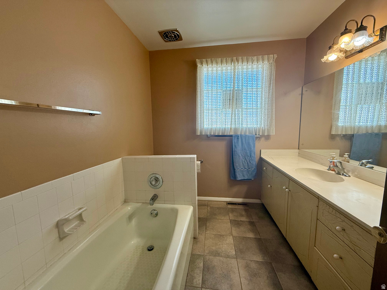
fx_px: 157
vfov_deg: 85.7
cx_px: 194
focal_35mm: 14
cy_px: 145
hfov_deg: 102.1
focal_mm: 2.22
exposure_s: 1/120
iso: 125
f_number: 2.2
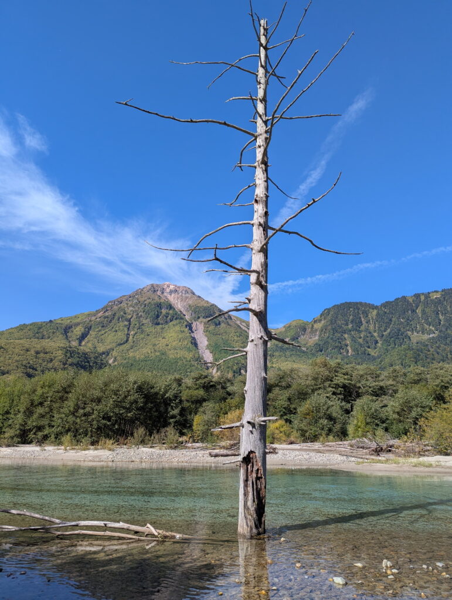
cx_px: 226
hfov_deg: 56.9
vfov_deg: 71.5
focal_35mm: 24
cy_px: 300
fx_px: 417
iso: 44
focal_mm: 6.81
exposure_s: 1/1490
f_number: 1.85
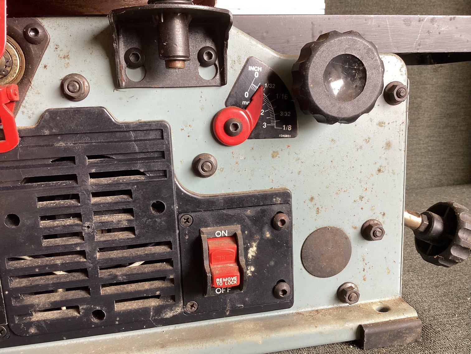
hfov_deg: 58.3
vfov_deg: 45.4
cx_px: 236
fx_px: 422
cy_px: 177
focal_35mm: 31
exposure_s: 1/50
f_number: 2.4
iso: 64
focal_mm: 3.3
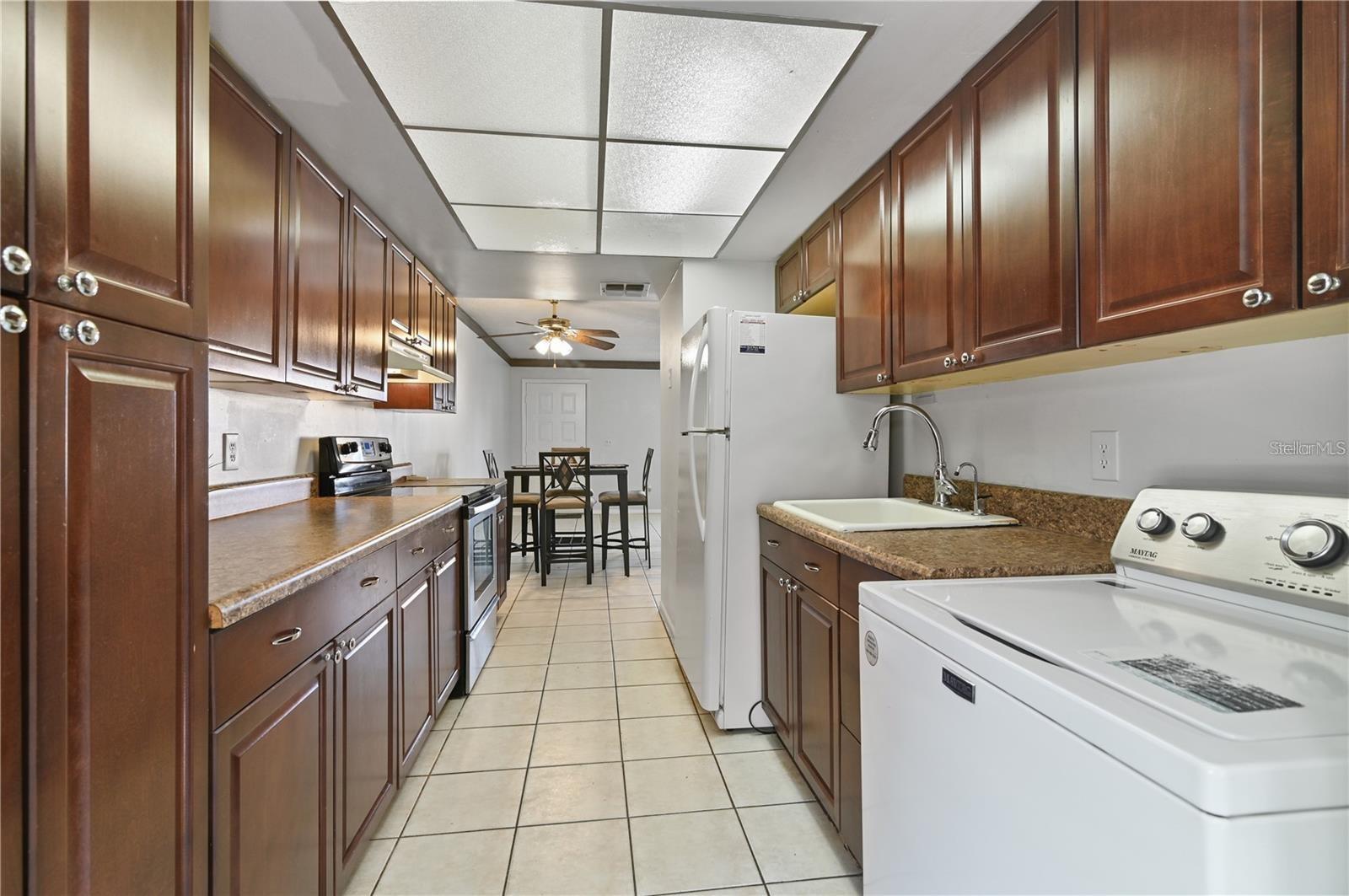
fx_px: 599
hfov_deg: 96.8
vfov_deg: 73.6
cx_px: 674
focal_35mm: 16
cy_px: 448
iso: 100
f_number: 8
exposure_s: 1/2.5
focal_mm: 16
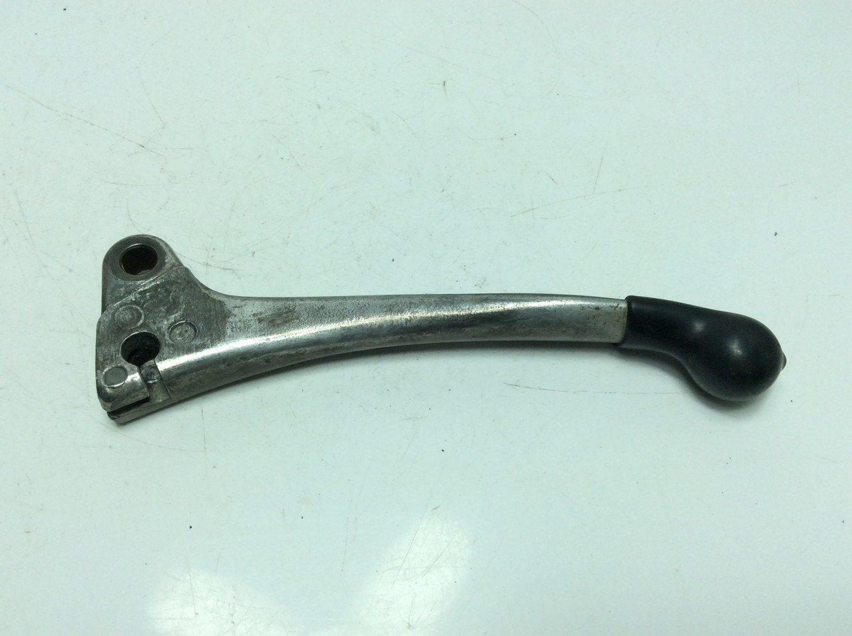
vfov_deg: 44.1
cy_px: 318
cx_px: 426
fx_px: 786
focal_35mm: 32
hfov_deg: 56.9
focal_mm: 3.3
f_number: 2.4
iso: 32
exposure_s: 1/689
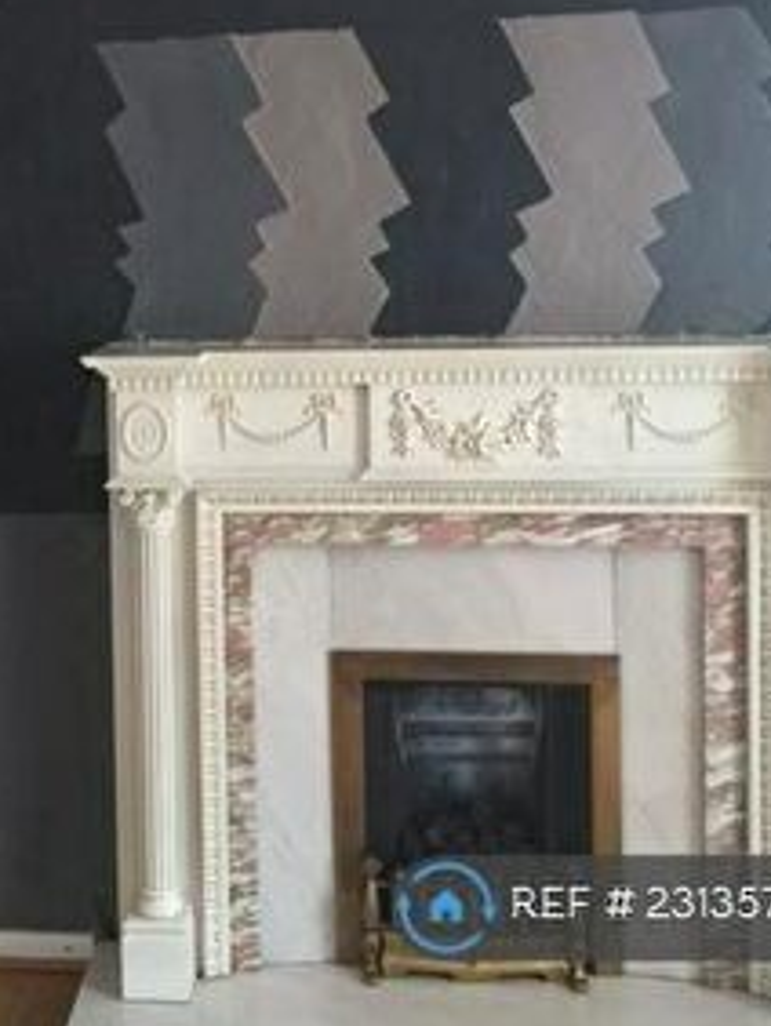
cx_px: 175
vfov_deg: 35.1
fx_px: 1601
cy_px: 329
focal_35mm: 54
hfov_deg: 26.7
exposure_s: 1/17
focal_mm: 4.15
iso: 100
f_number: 2.2
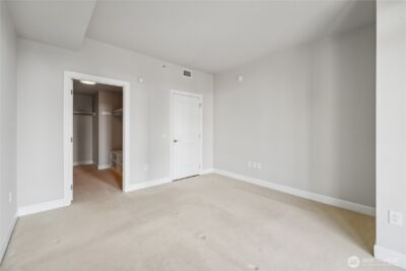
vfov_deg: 81.3
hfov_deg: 104.2
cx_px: 203
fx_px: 158
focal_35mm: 14
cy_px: 136
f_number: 8
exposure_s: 1/80
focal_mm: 14
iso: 200
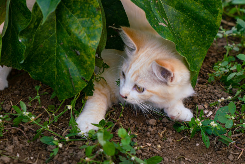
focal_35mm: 102
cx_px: 122
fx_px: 694
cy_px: 82
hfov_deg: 20.0
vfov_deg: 13.4
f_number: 4
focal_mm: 68
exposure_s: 1/100
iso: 200
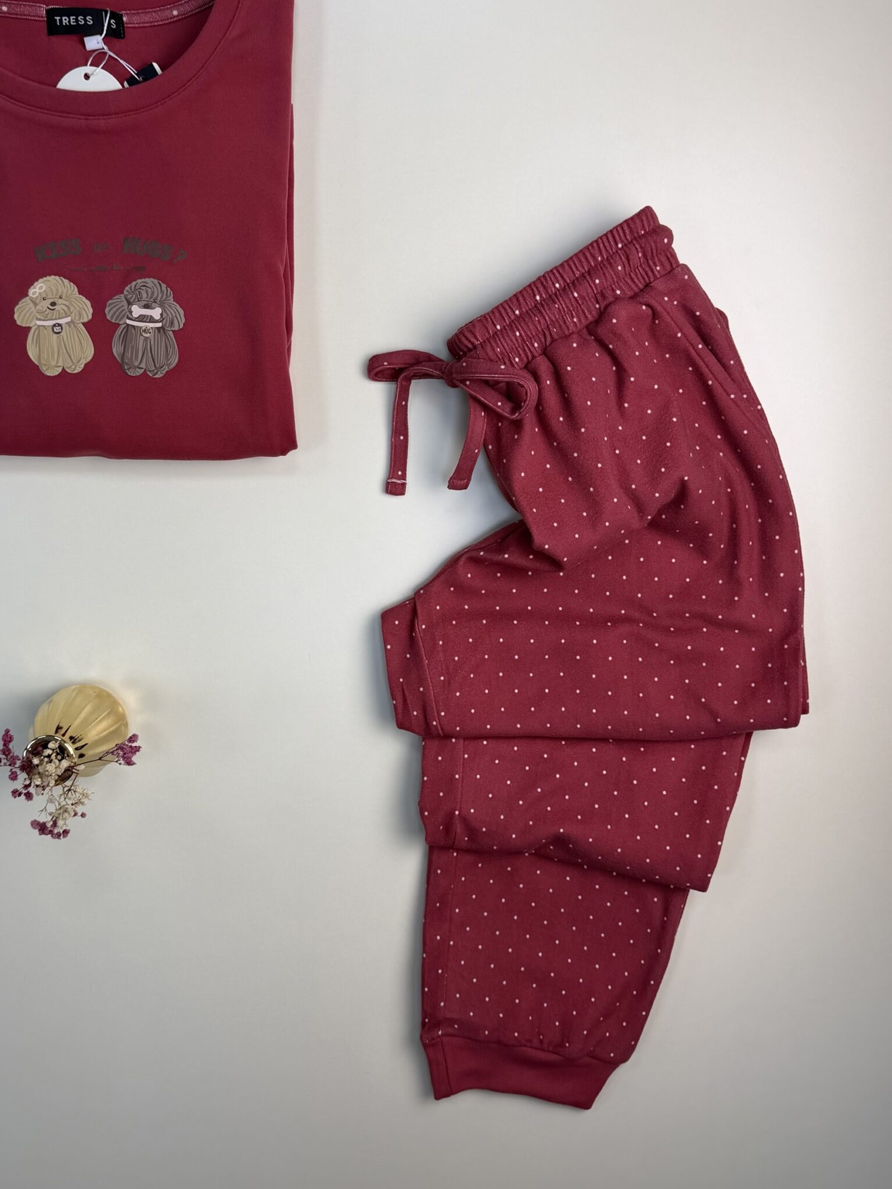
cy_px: 507
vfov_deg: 59.7
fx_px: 1031
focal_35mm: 30
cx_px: 349
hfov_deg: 46.5
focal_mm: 6.76
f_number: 1.78
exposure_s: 1/708
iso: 80
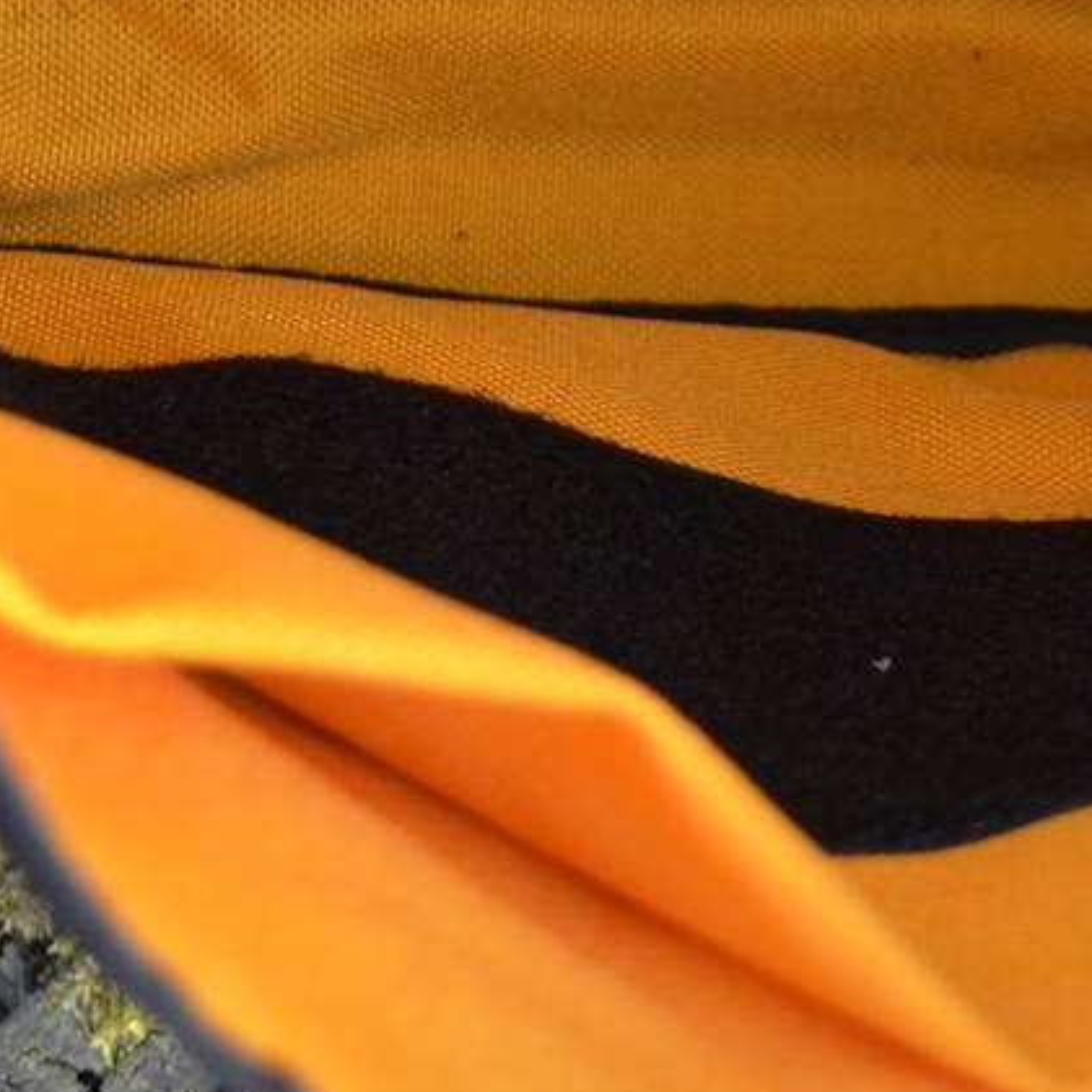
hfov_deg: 11.8
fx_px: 5175
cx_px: 1315
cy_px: -30
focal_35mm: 145
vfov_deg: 11.9
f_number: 4.8
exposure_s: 1/60
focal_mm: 32
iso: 500
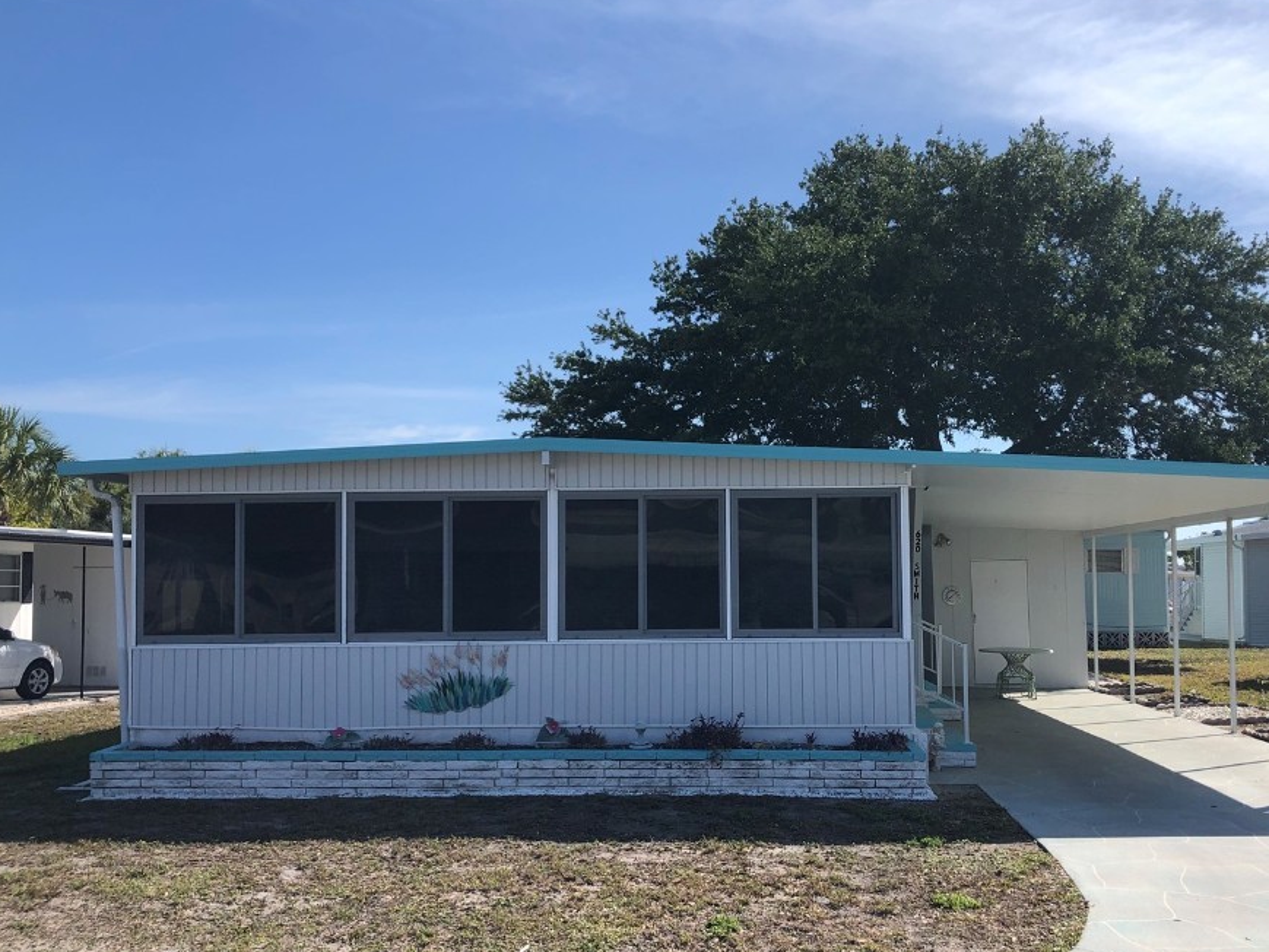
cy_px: 552
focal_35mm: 33
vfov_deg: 42.8
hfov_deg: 55.2
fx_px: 1210
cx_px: 720
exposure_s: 1/1919
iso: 20
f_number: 1.8
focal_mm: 3.99
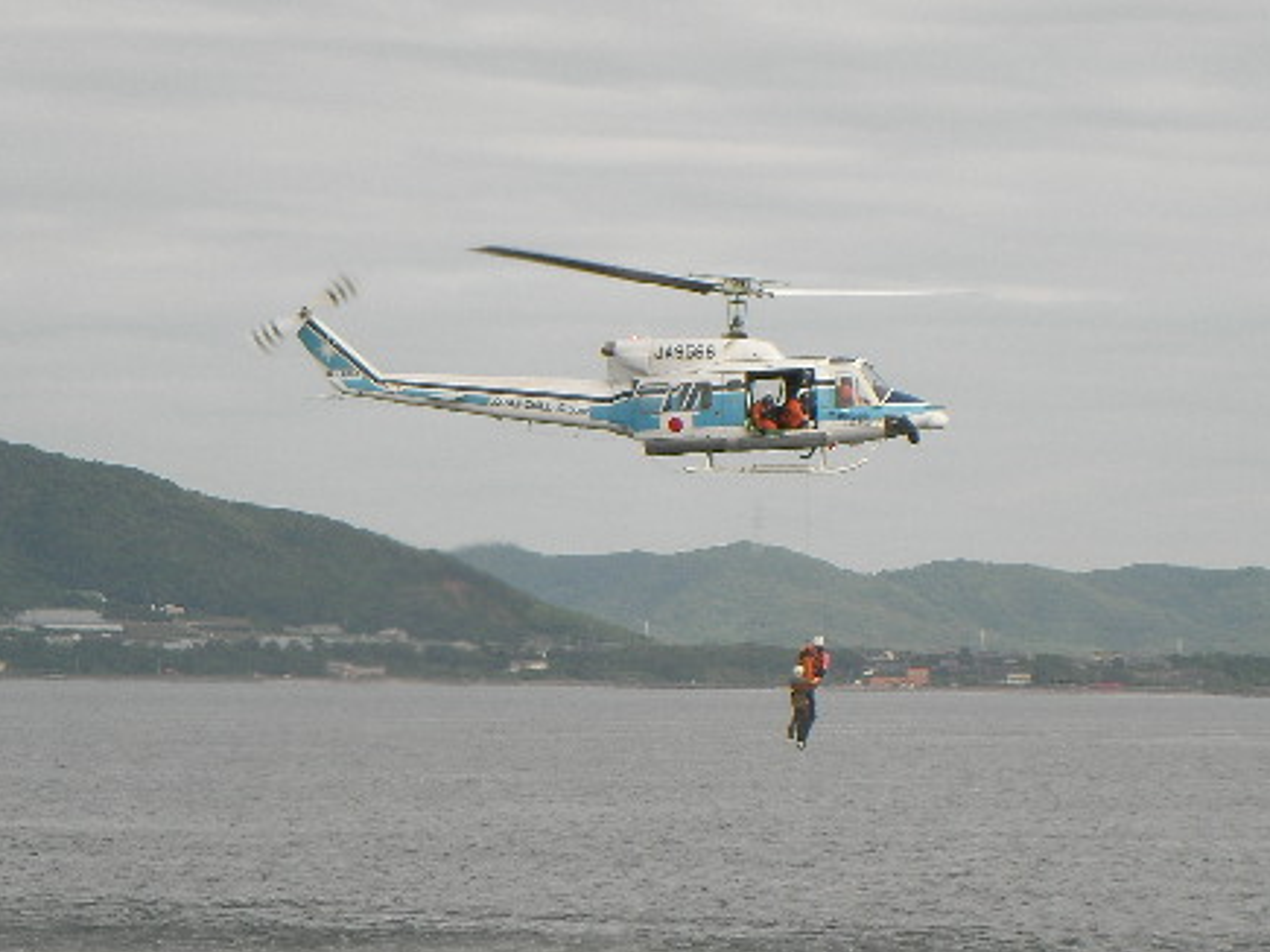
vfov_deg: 6.2
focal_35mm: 240
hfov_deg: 8.3
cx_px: 768
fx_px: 8803
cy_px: 604
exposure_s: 1/399
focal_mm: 27.1
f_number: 5.1
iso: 50
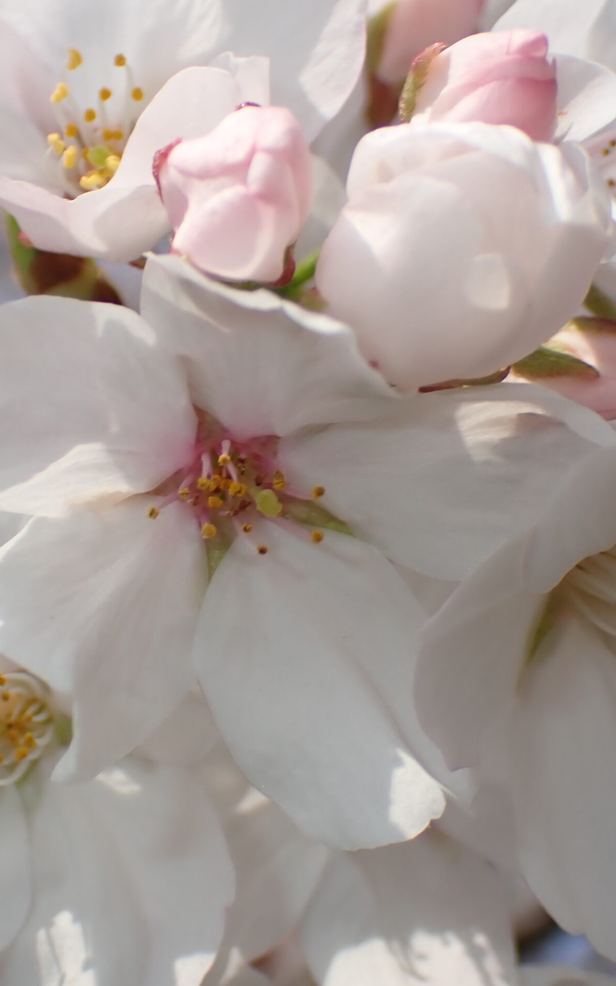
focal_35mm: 83
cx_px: 202
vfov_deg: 24.9
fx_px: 2229
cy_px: 494
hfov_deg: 15.7
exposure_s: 1/200
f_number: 10
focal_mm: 10.35
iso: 100
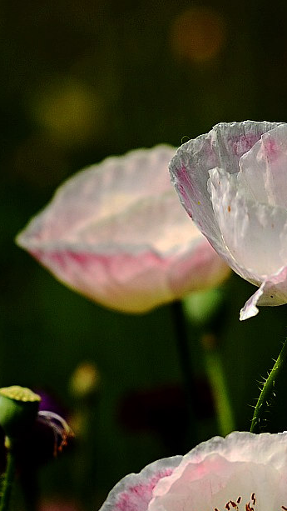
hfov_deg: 2.2
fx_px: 7519
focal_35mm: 556
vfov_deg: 3.9
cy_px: 436
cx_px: 178
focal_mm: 180
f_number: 5
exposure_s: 1/2000
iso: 100
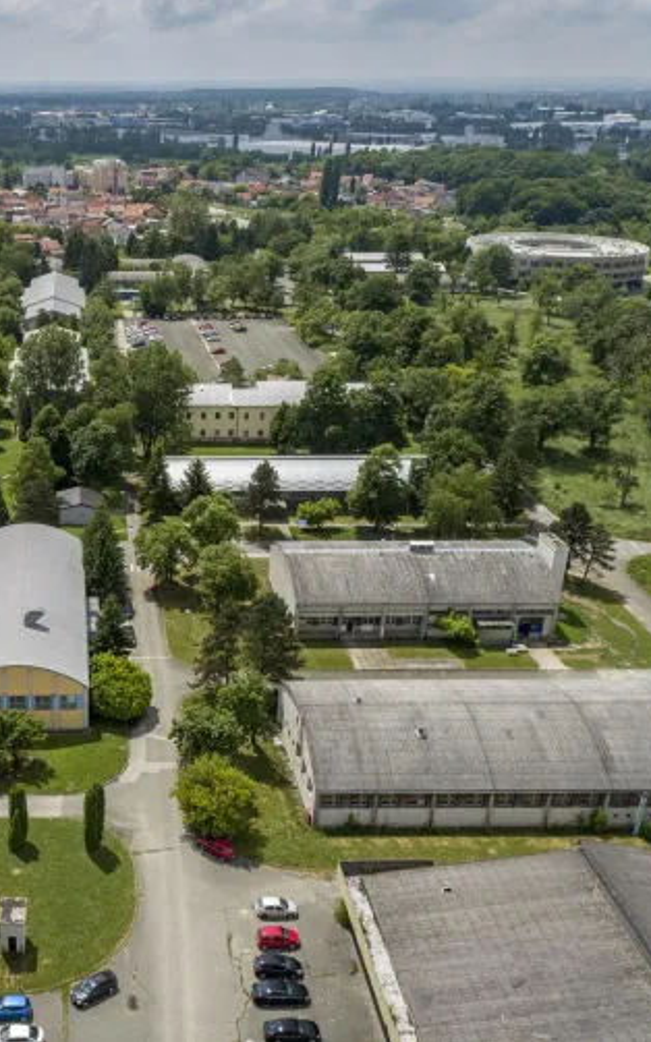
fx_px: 1051
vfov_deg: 52.8
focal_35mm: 37
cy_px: 519
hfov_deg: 32.8
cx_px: 75
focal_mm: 8.8
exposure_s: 1/100
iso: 100
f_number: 7.1
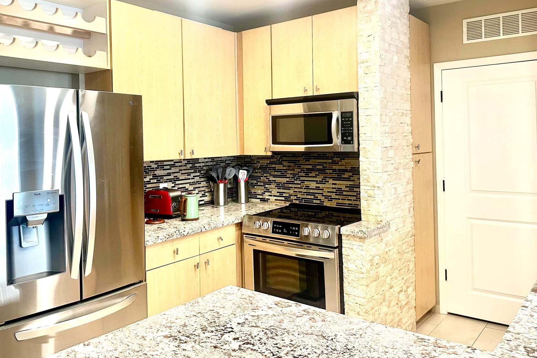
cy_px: 133
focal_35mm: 30
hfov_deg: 61.8
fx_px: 447
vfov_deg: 43.3
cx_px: 244
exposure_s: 1/120
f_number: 1.78
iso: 200
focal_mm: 6.86
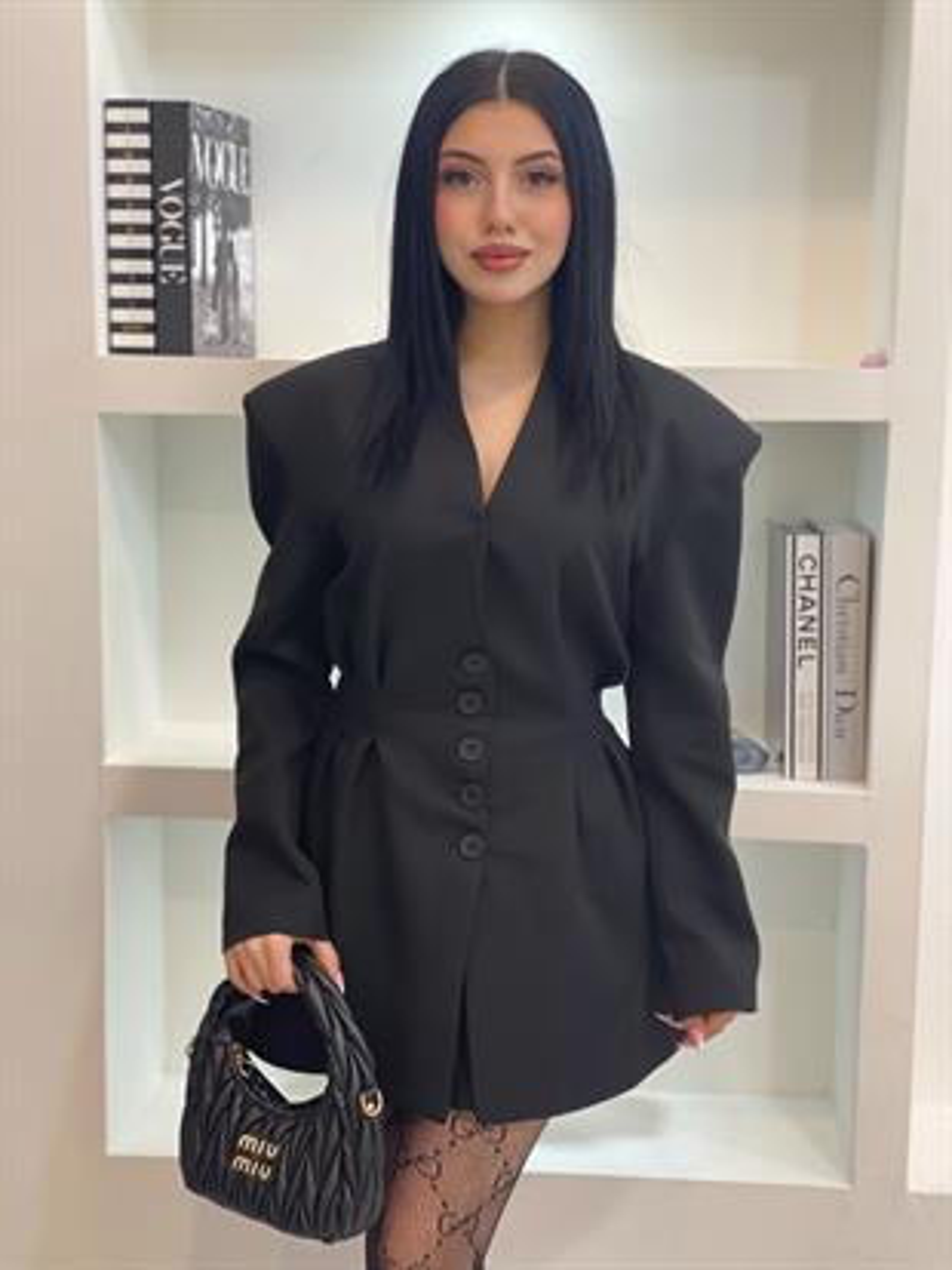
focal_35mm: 52
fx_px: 1906
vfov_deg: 36.8
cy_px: 635
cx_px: 476
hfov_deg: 28.0
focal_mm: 6
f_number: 2
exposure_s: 1/100
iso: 125
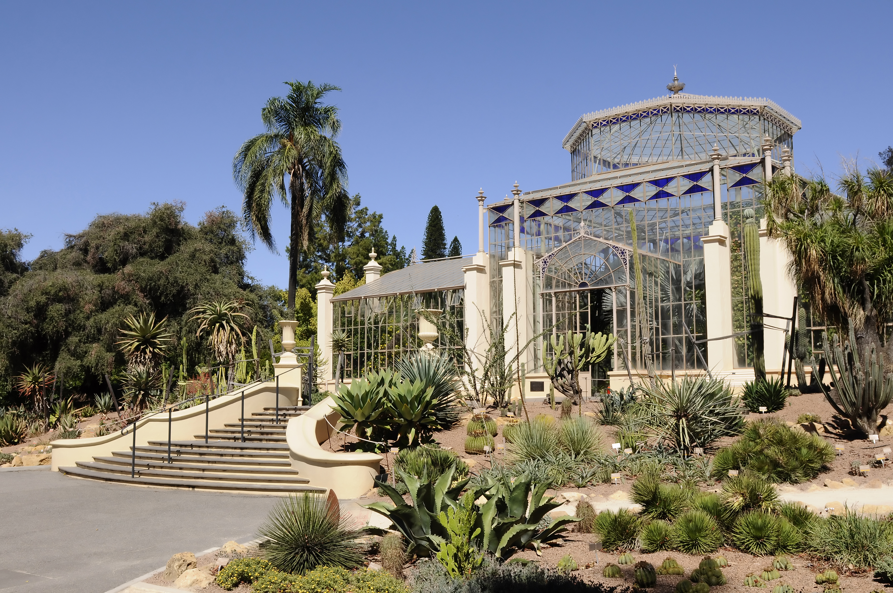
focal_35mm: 36
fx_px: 892
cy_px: 296
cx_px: 446
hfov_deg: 53.2
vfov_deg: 36.8
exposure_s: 1/320
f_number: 11
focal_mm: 24
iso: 200
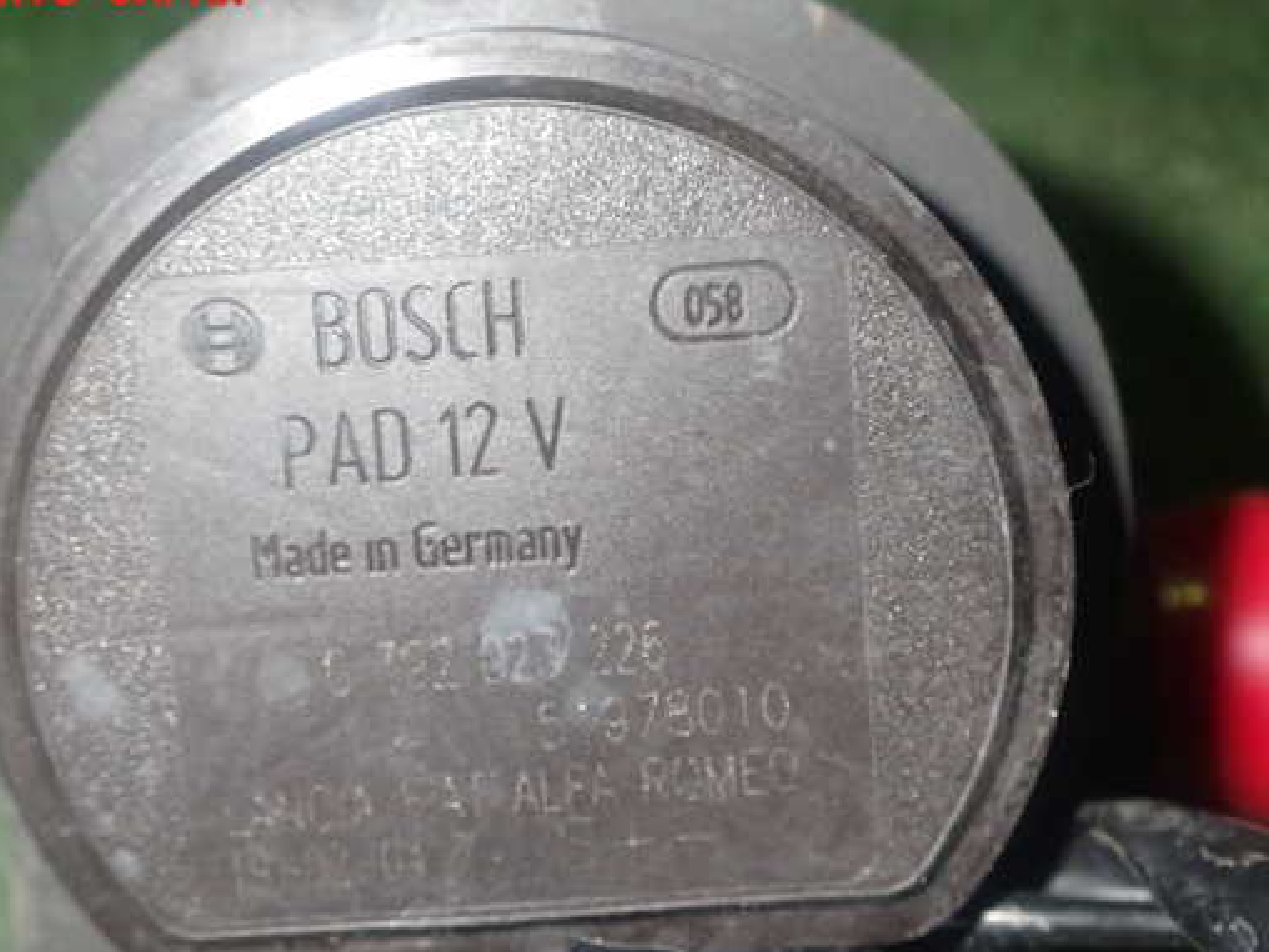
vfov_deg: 24.8
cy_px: 520
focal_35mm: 59
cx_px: 540
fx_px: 2163
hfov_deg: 32.6
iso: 640
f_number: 9
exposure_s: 1/50
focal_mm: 9.01
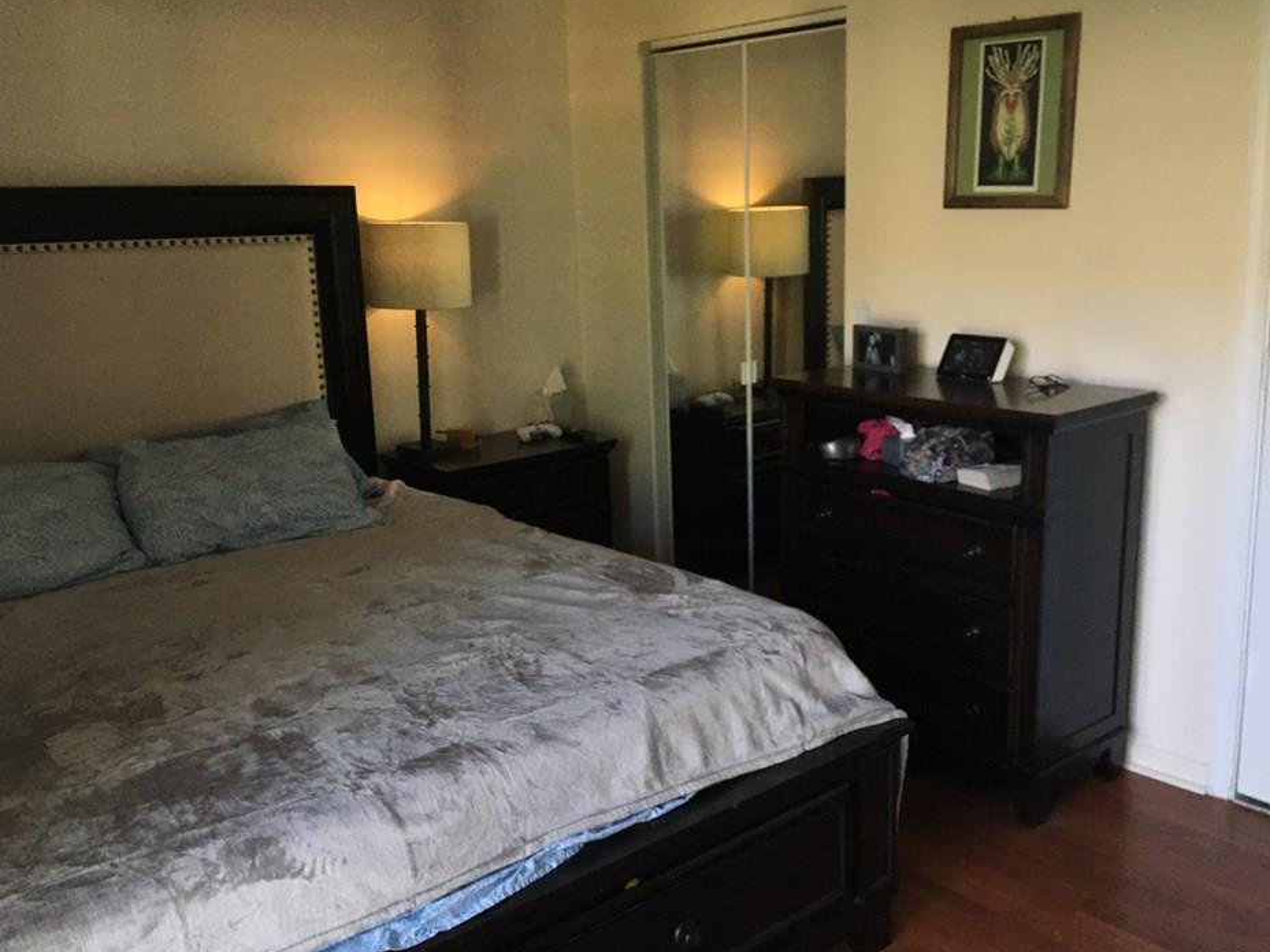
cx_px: 657
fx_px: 1174
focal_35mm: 32
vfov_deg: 44.2
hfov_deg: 56.8
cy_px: 473
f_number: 2.2
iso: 40
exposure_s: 1/30
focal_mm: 4.15
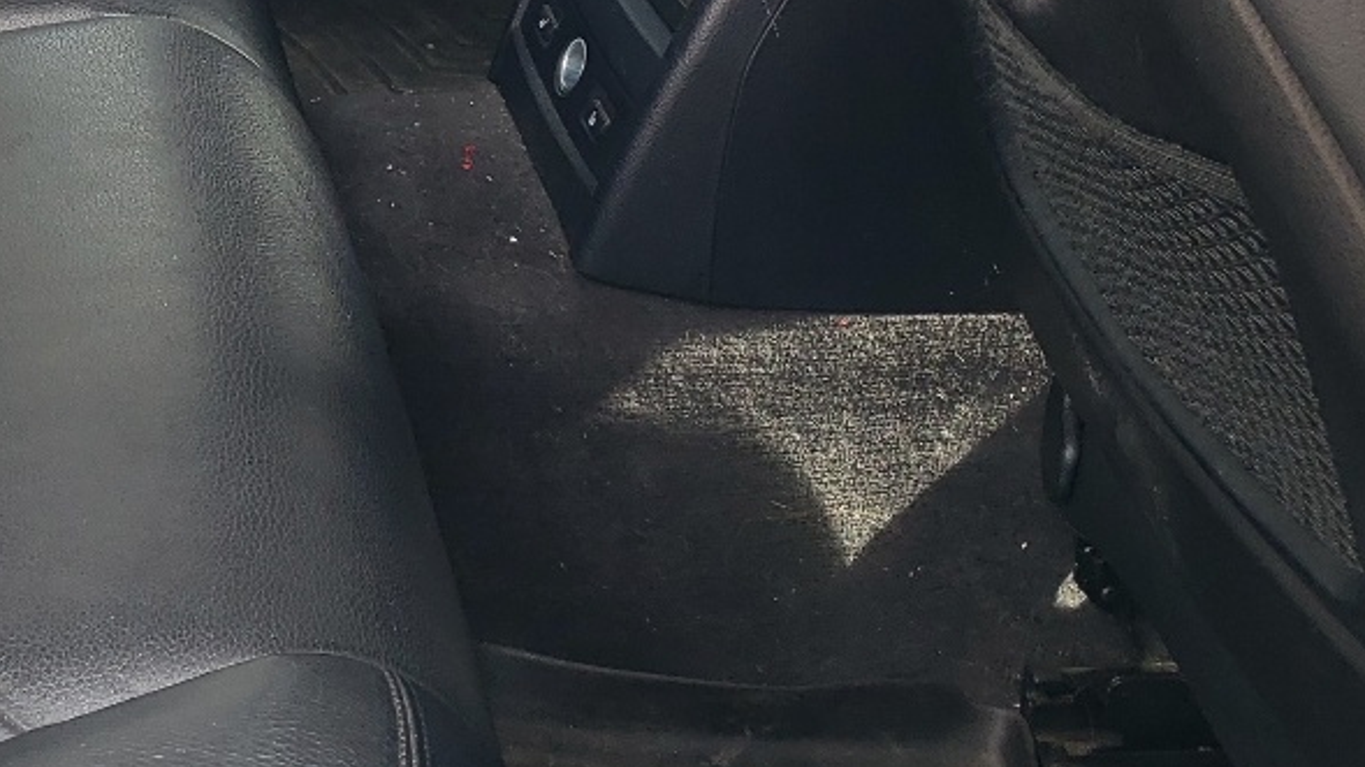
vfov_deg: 14.9
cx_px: -5
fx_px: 2786
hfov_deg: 26.1
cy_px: -257
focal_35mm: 77
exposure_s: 1/189
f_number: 1.5
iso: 50
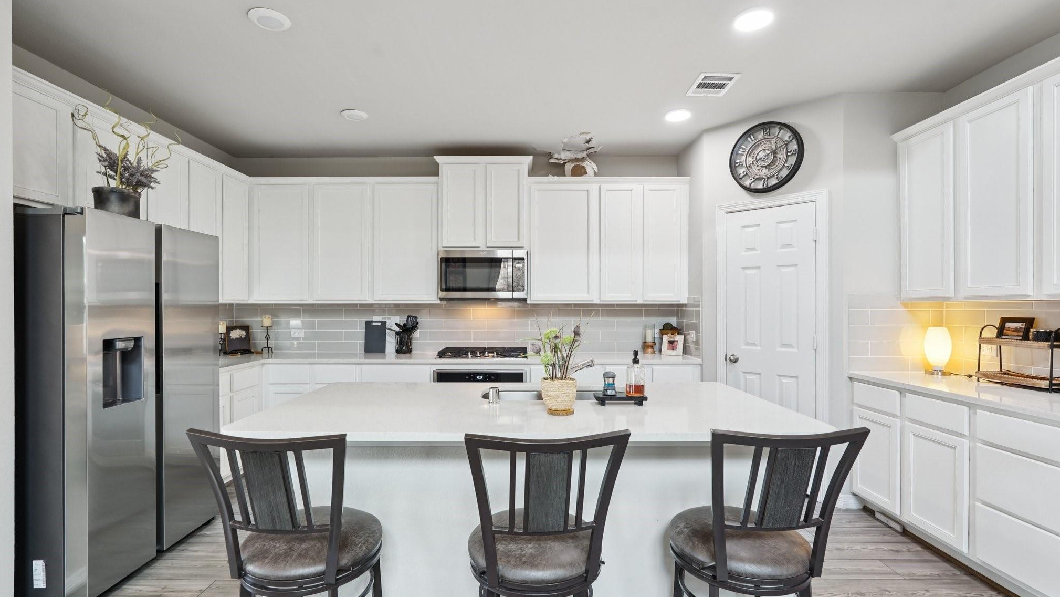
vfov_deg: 63.9
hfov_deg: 95.9
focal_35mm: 17
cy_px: 311
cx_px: 526
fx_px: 478
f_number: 8
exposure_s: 1/15
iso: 400
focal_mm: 16
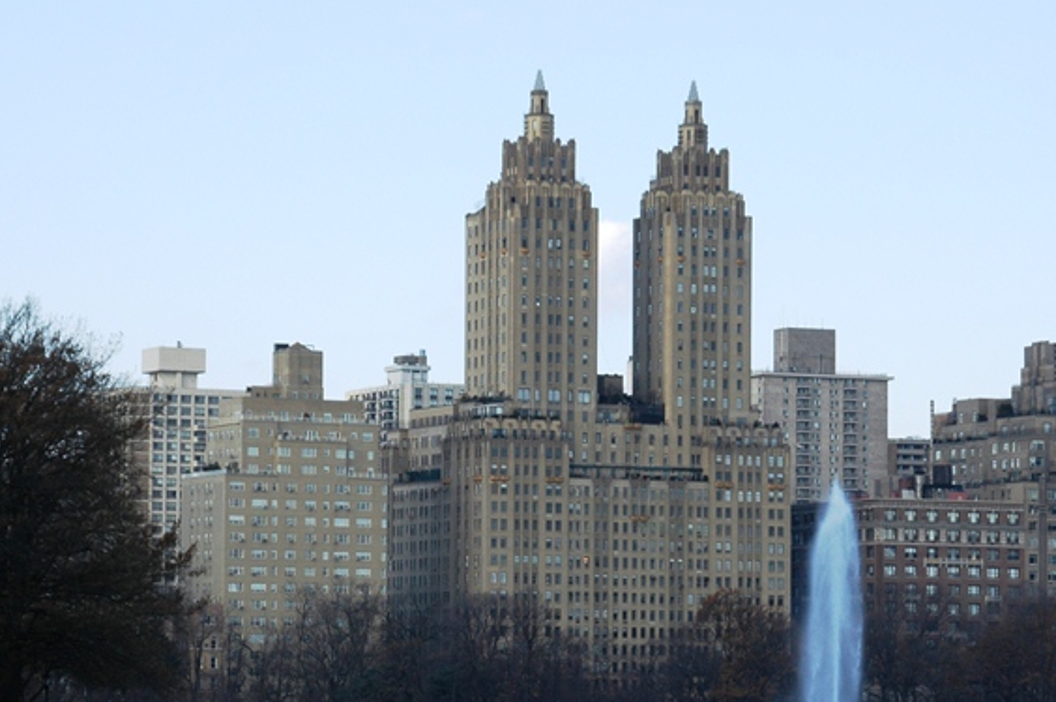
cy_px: 395
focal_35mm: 160
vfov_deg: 8.6
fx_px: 4681
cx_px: 526
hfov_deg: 12.9
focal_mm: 75
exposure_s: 1/200
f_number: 10
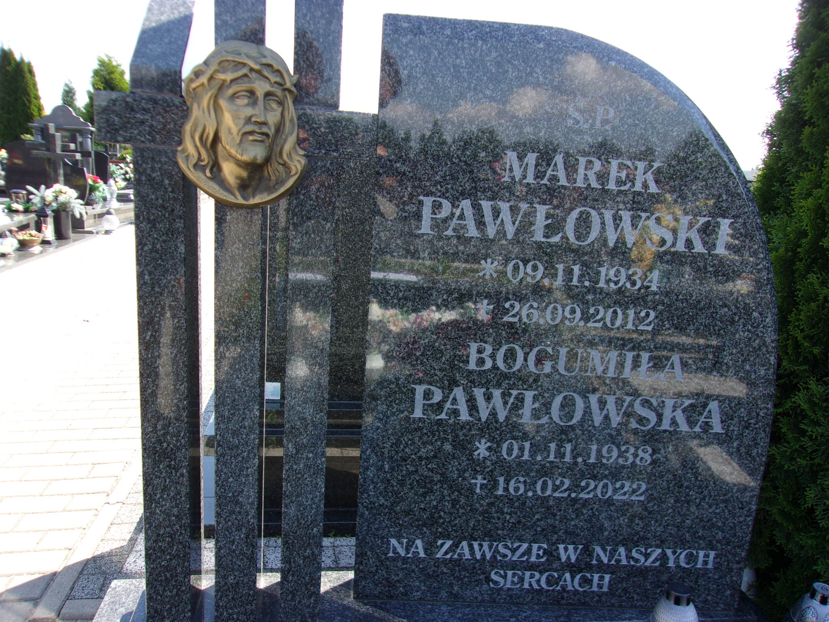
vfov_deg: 51.4
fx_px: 647
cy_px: 311
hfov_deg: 65.3
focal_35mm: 27
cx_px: 414
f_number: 3
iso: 80
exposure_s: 1/300
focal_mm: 4.9
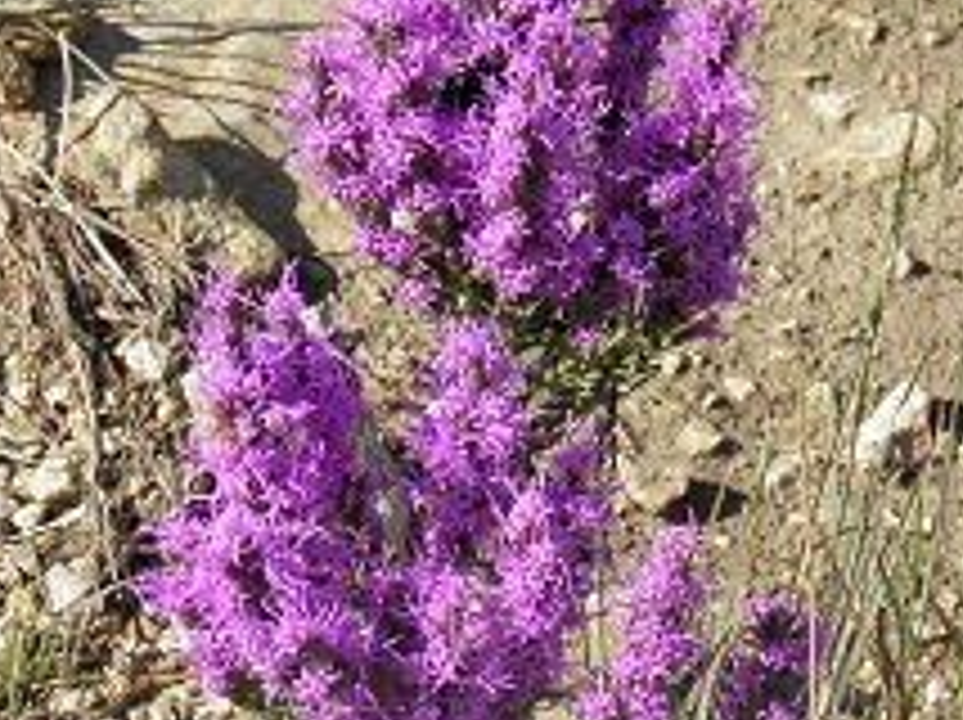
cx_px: 587
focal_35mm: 253
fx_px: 7030
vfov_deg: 5.9
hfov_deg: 7.8
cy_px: 202
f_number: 5.7
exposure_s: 1/320
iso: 50
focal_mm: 22.6
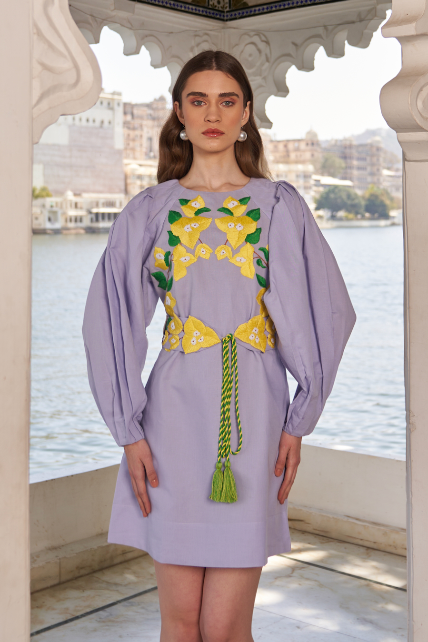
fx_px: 660
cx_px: 214
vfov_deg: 51.9
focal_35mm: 37
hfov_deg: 35.9
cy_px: 321
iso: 64
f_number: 2.8
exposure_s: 1/800
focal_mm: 25
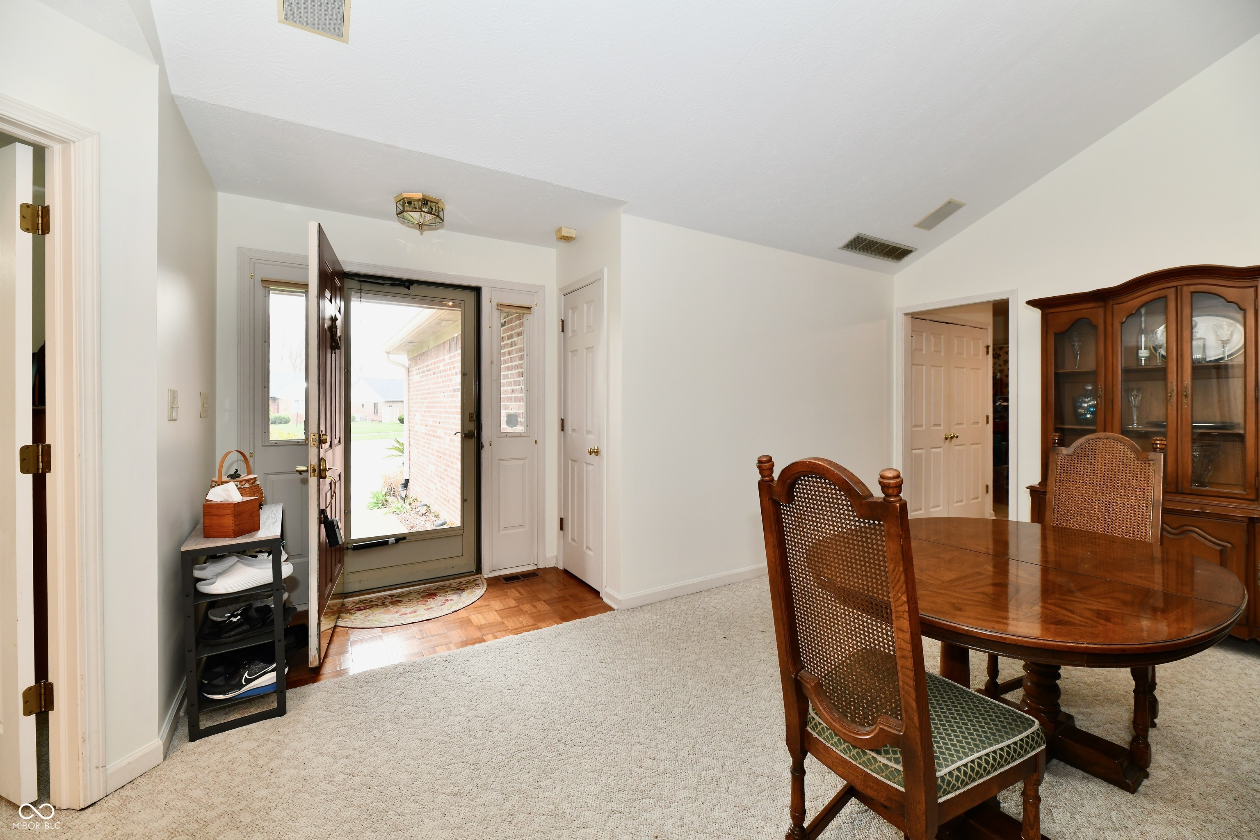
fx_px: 490
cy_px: 420
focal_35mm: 14
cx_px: 630
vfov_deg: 81.2
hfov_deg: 104.3
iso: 640
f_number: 6.3
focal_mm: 14
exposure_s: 1/60
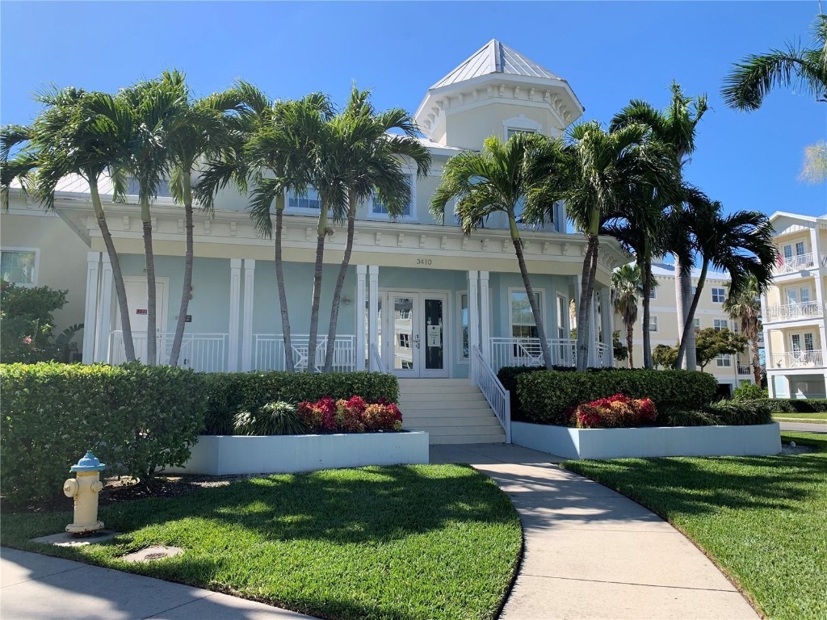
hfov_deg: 67.3
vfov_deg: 53.1
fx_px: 621
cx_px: 414
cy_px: 310
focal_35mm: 26
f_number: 1.8
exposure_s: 1/1176
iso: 25
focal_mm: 4.25
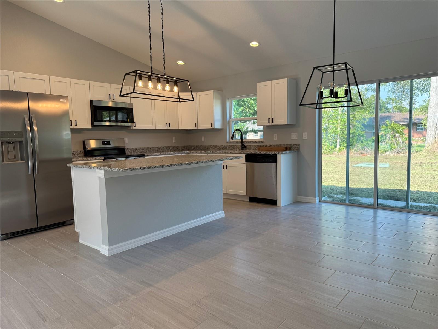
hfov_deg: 71.6
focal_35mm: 24
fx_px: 304
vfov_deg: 56.8
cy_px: 164
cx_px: 219
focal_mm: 6.76
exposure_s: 1/236
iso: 100
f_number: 1.78
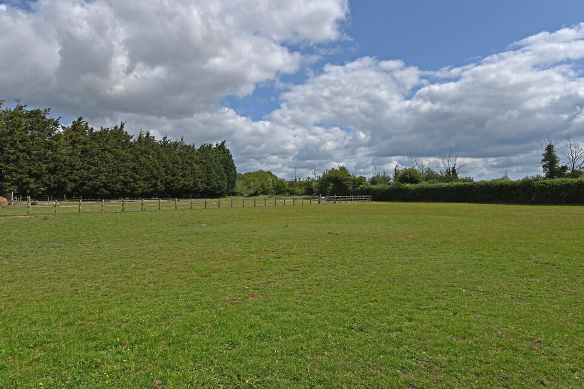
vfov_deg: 55.0
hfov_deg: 76.1
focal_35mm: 23
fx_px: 373
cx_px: 292
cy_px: 193
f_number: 14
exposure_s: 1/640
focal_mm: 22
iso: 320
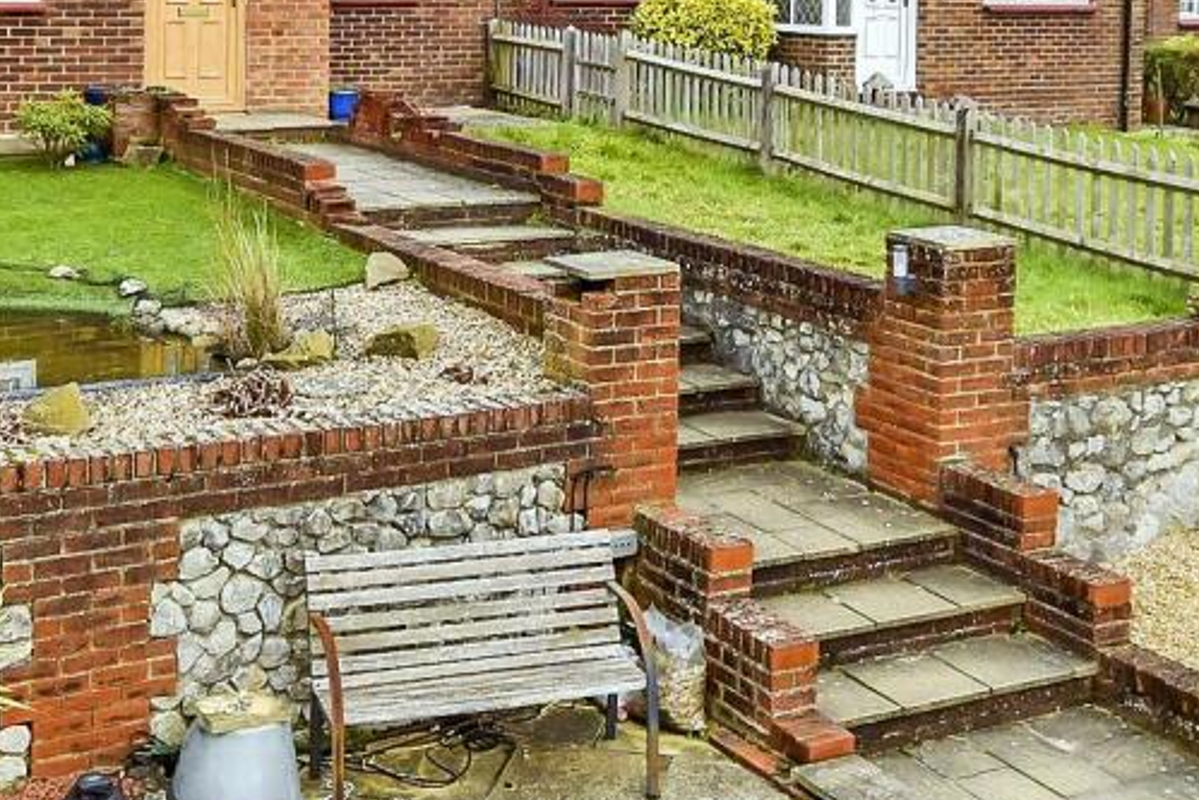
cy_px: 270
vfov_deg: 33.9
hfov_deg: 44.8
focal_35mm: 39
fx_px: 1299
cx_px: 108
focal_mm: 13
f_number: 7.1
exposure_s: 1/400
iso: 320
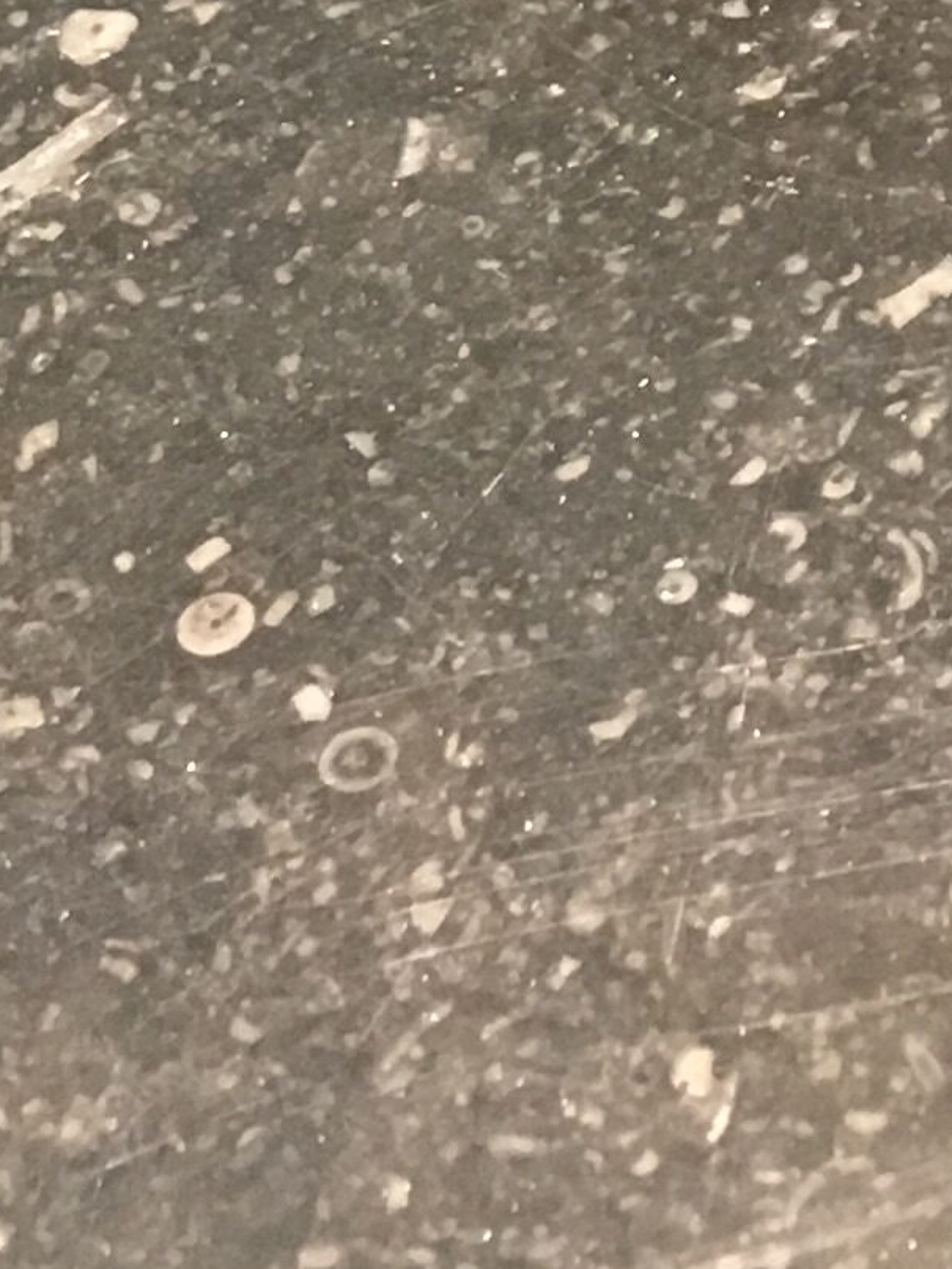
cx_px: 1717
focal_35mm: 145
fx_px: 5314
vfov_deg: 12.5
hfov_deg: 9.7
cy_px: -979
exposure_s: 1/33
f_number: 2.2
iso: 200
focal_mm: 4.15
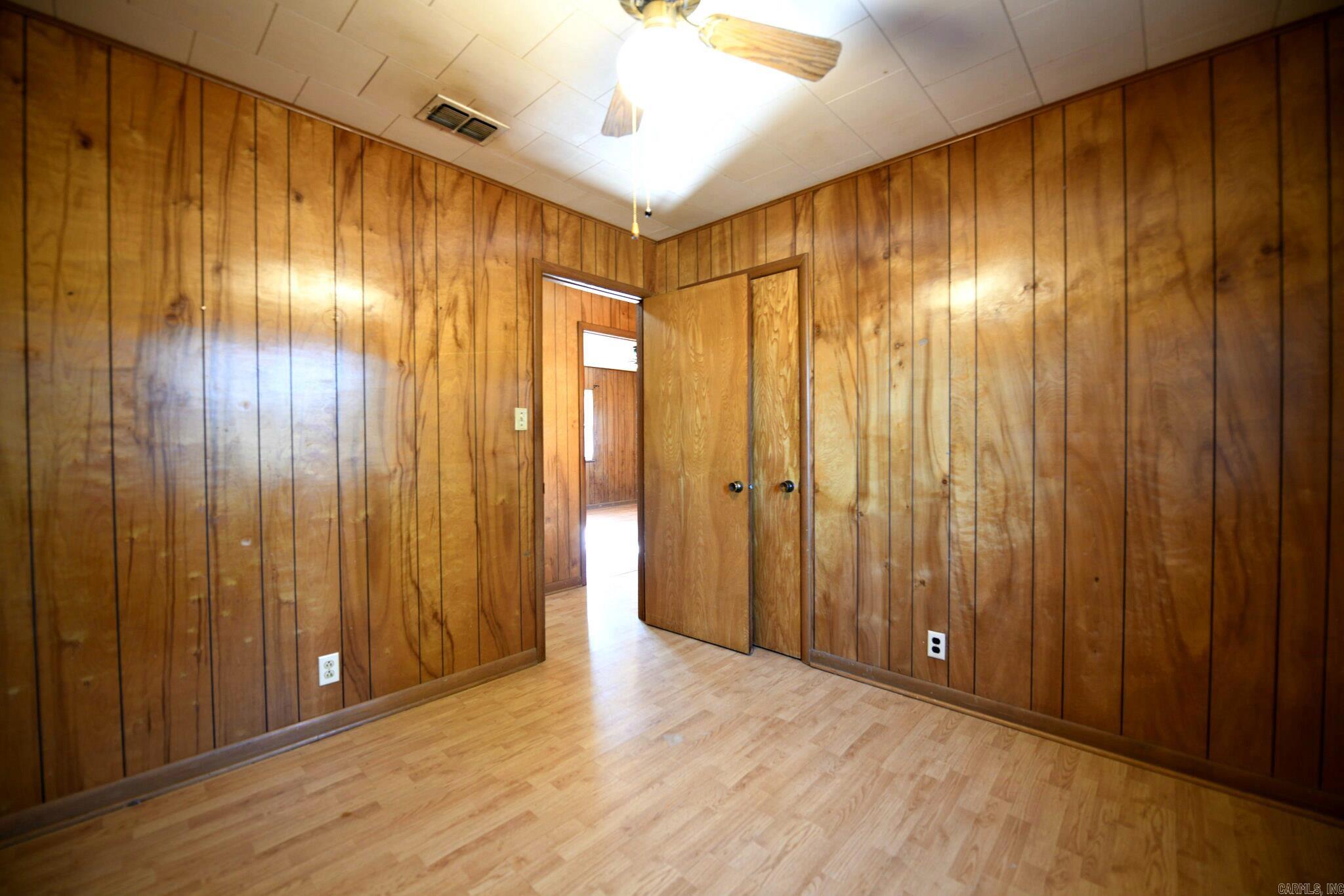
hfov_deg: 104.3
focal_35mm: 14
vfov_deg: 81.2
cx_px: 672
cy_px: 448
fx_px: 523
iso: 450
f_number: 2.8
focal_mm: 14
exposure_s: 1/15
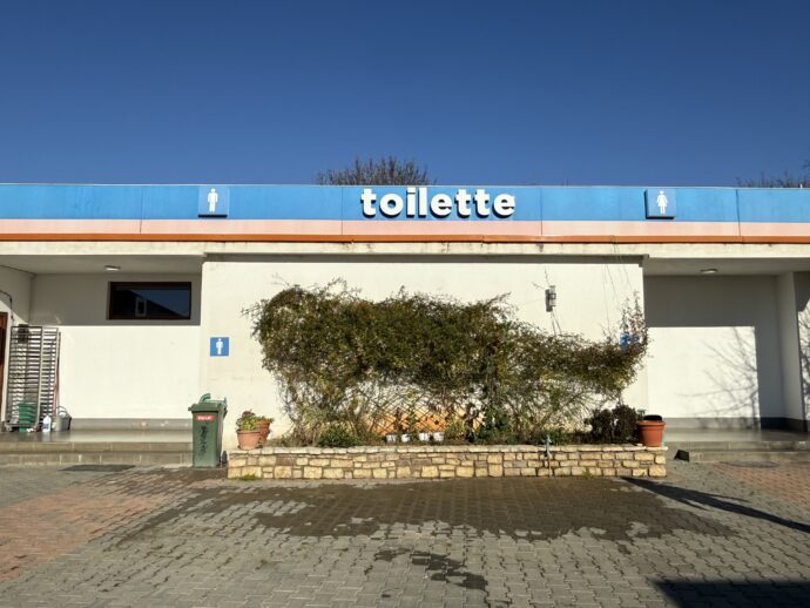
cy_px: 304
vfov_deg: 56.8
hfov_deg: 71.6
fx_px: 562
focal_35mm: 24
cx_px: 405
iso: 40
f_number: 2.2
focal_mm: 2.22
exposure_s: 1/5263
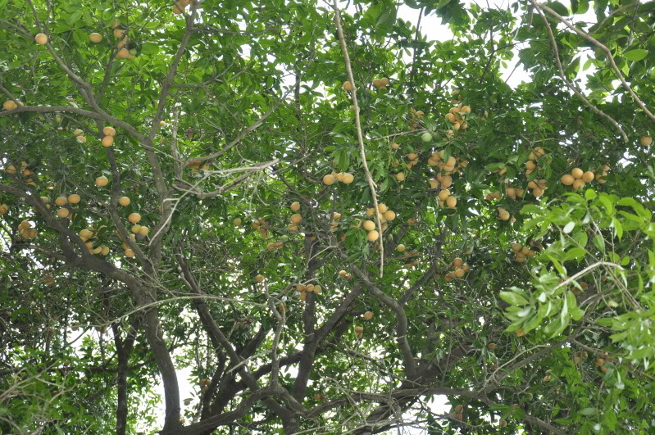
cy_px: 218
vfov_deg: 18.1
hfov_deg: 27.0
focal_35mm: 75
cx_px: 328
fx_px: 1363
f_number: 5
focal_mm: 50
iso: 200
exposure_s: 1/80
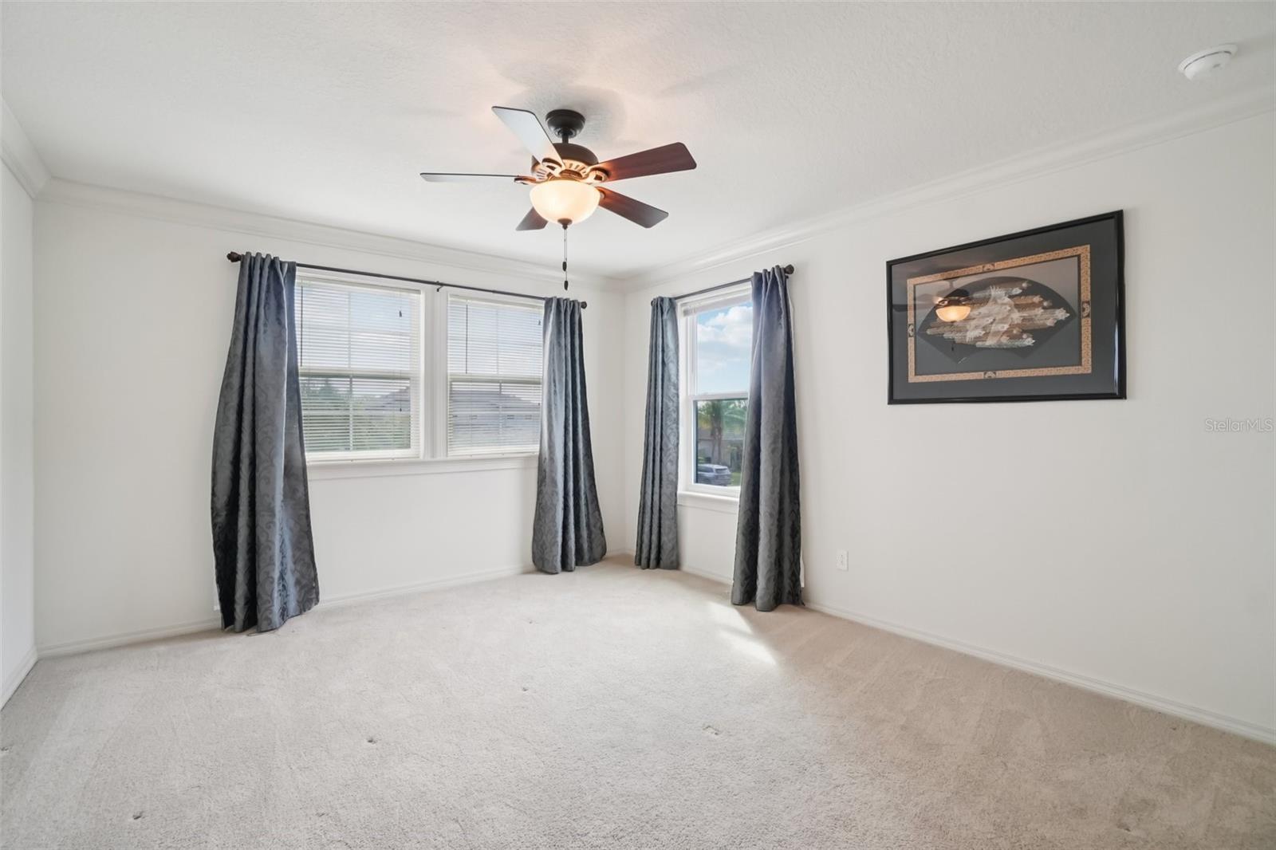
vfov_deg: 77.3
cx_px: 638
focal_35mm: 15
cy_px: 425
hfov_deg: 100.4
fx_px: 532
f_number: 8
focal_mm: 10
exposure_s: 1/30
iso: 250
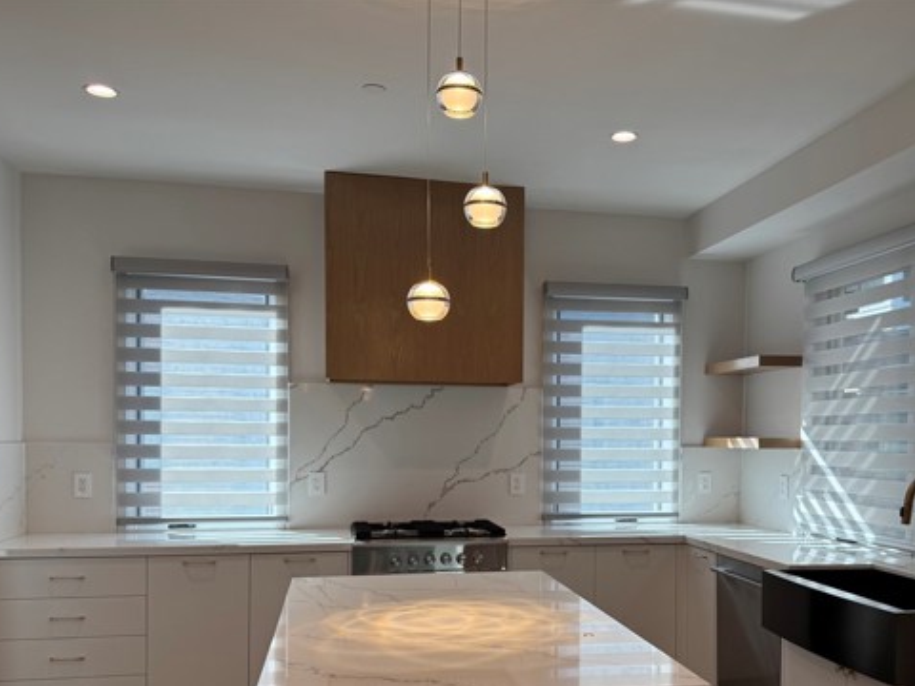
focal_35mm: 32
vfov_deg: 43.6
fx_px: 846
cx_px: 520
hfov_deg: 56.6
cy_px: 454
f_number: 1.78
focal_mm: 6.76
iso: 64
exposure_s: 1/273
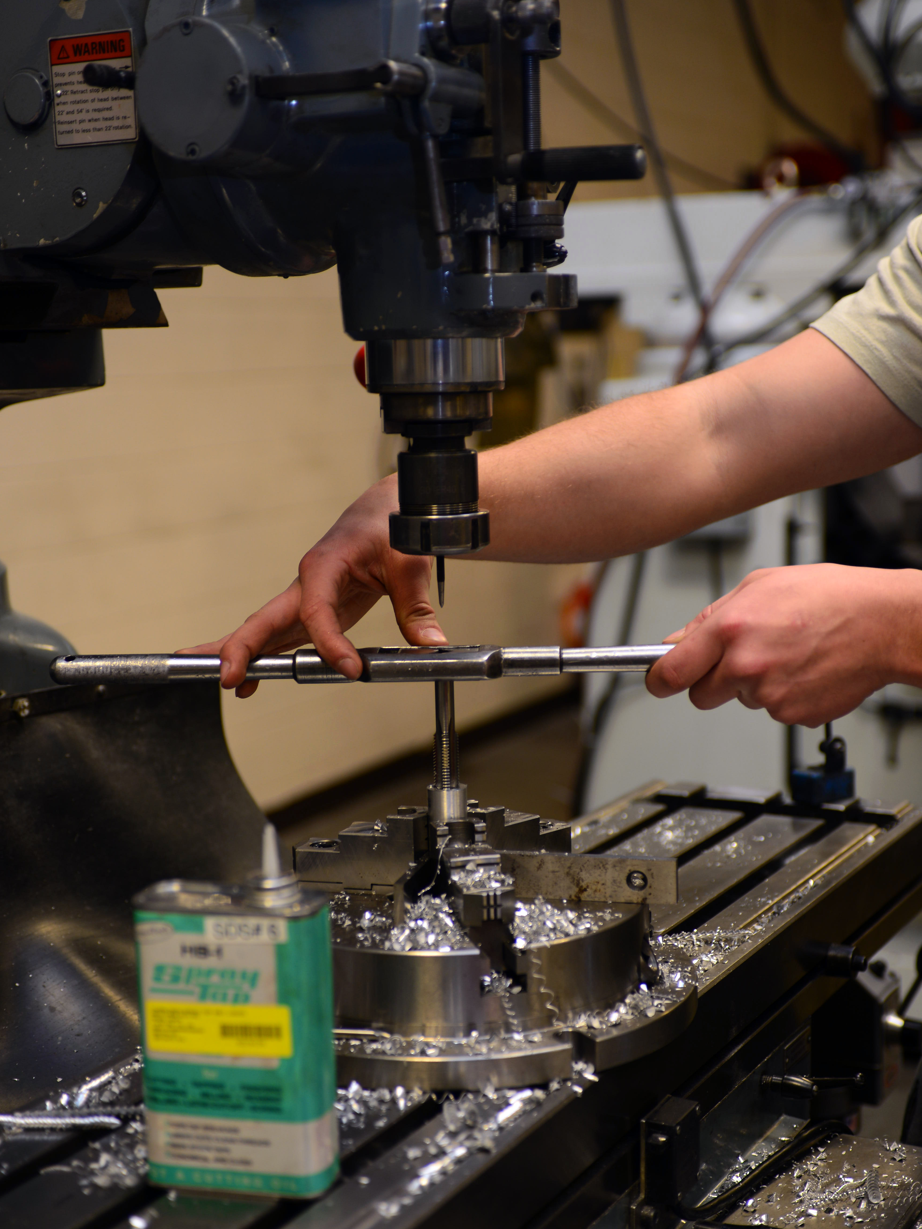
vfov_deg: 34.9
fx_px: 1953
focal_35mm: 55
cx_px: 459
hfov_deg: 26.6
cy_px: 668
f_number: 3.5
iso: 250
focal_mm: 50
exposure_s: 1/80
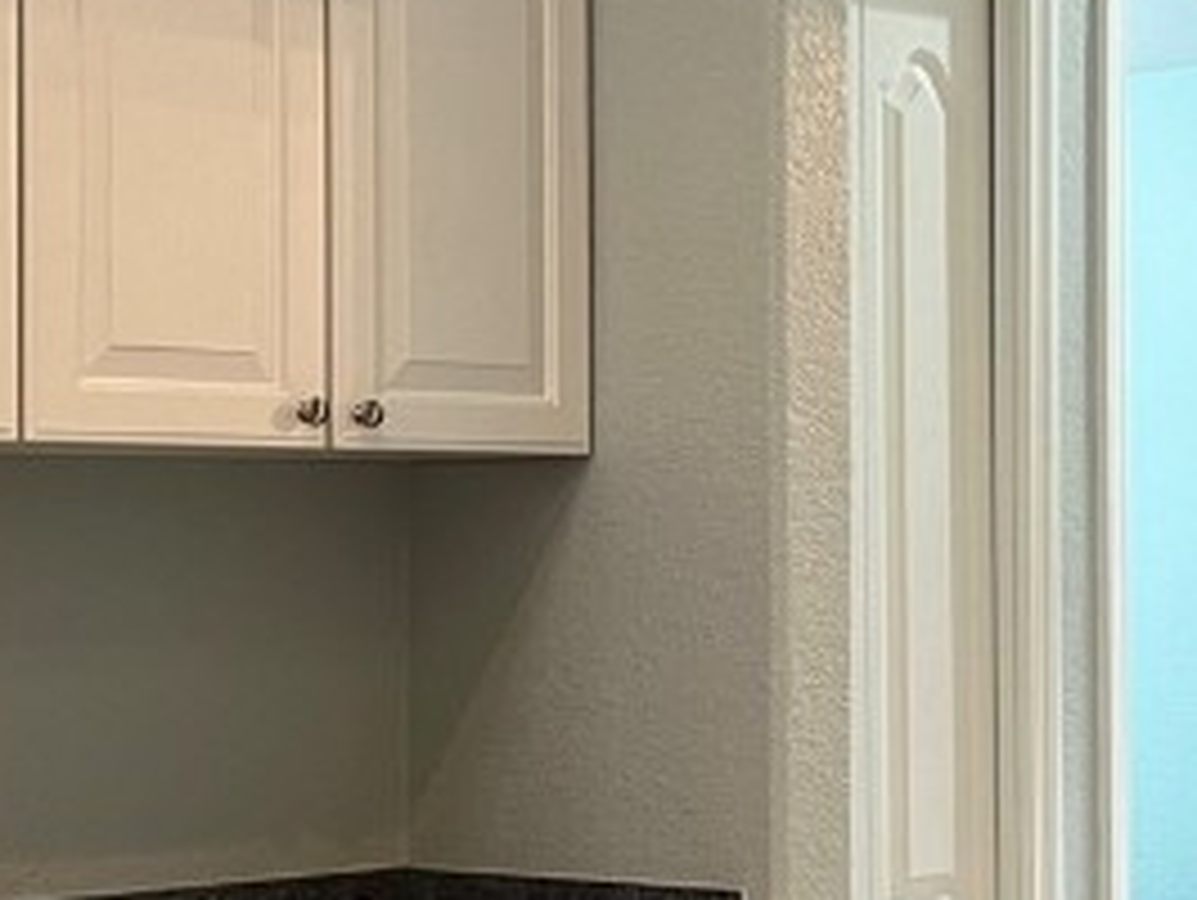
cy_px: 436
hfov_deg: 19.6
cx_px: 806
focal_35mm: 100
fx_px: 3461
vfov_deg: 14.8
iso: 125
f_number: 1.5
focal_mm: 5.7
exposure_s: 1/60
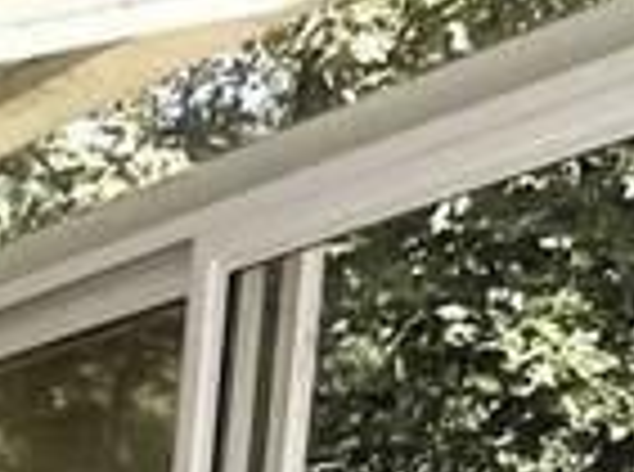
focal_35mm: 182
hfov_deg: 8.5
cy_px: 1641
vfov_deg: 6.9
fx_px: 3325
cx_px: -1443
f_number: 1.6
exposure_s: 1/901
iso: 32
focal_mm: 5.1
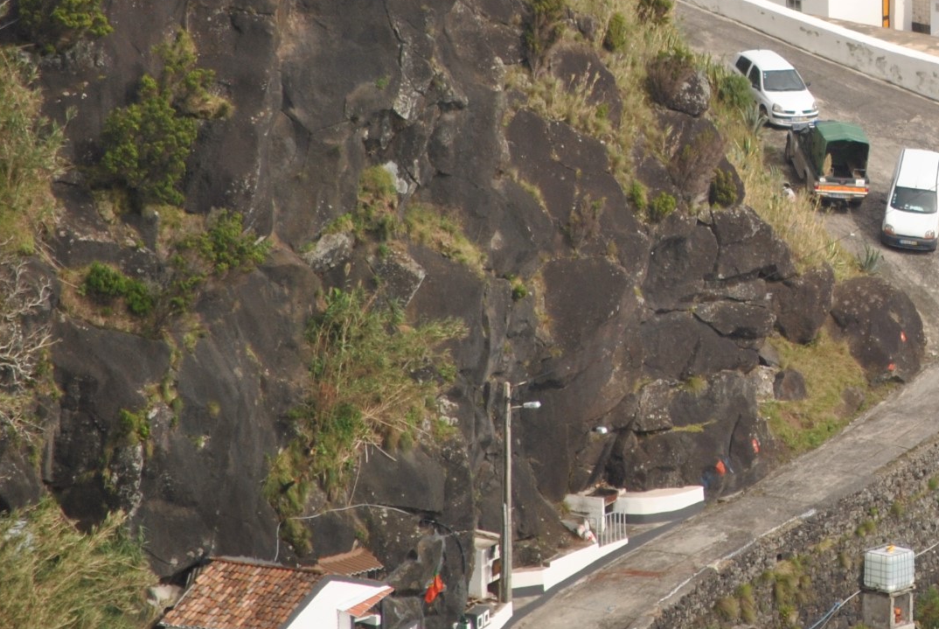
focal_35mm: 766
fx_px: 20004
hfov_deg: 2.7
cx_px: 1046
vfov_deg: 1.8
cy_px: -50
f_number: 5.6
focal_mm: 200
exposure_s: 1/1000
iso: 200
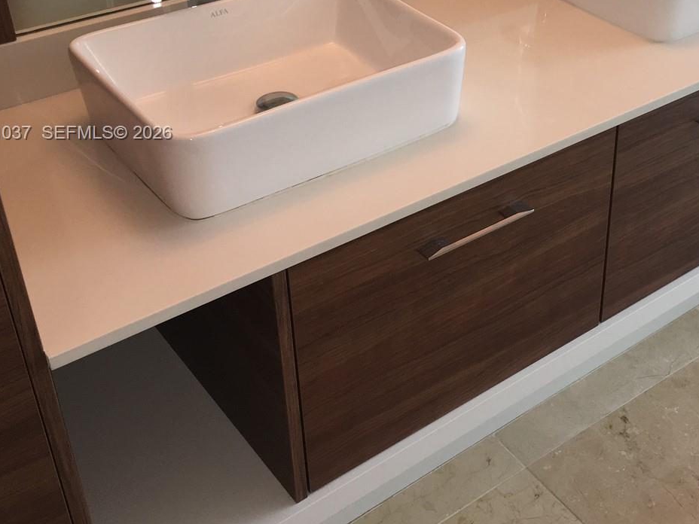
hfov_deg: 37.1
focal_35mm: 50
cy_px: 134
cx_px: 540
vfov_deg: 28.7
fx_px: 1010
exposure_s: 1/30
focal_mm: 4.15
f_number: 2.2
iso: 50
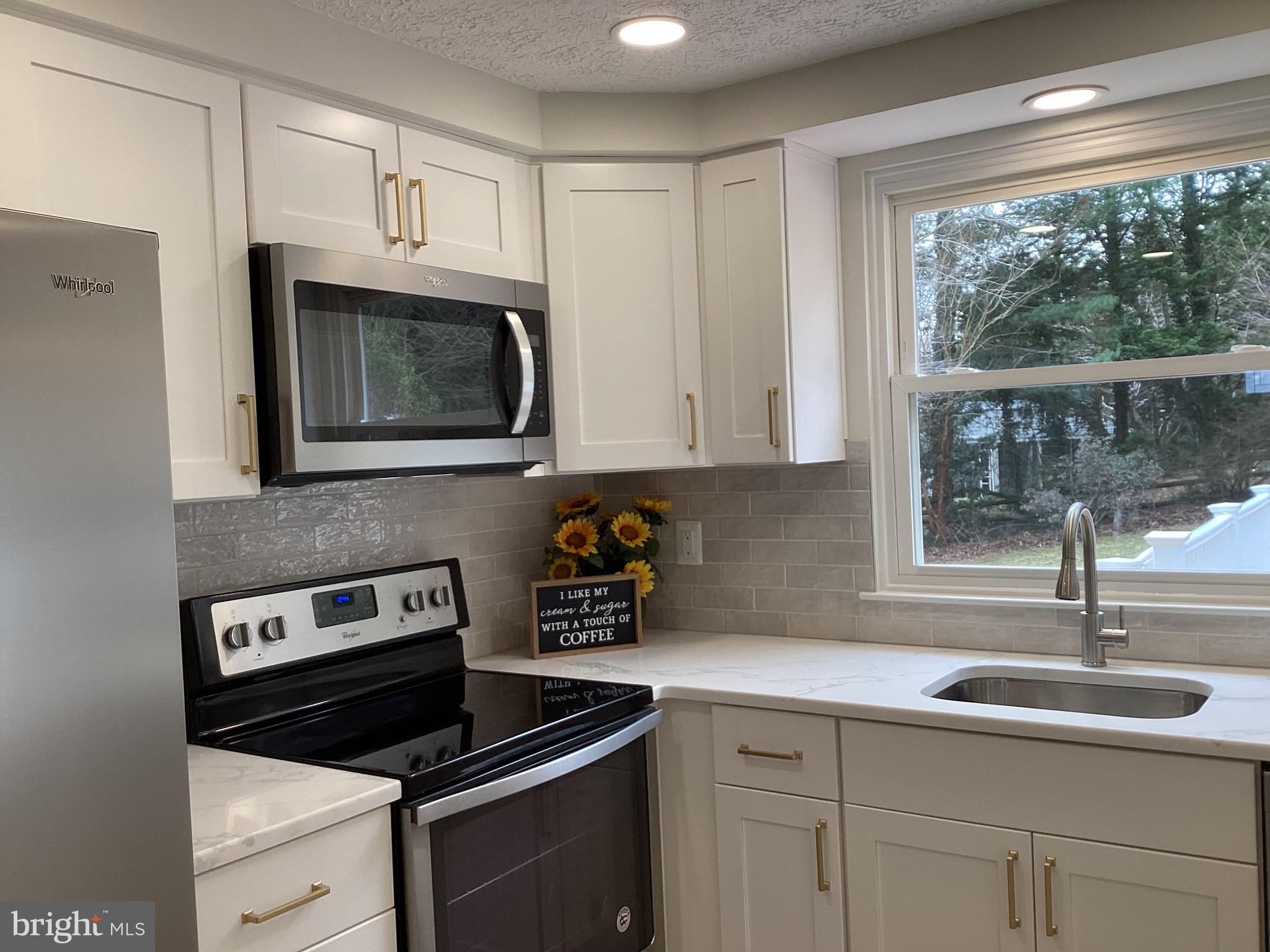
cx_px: 635
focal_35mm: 31
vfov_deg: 45.4
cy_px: 476
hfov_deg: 58.4
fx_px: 1137
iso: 40
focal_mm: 3.3
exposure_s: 1/100
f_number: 2.4
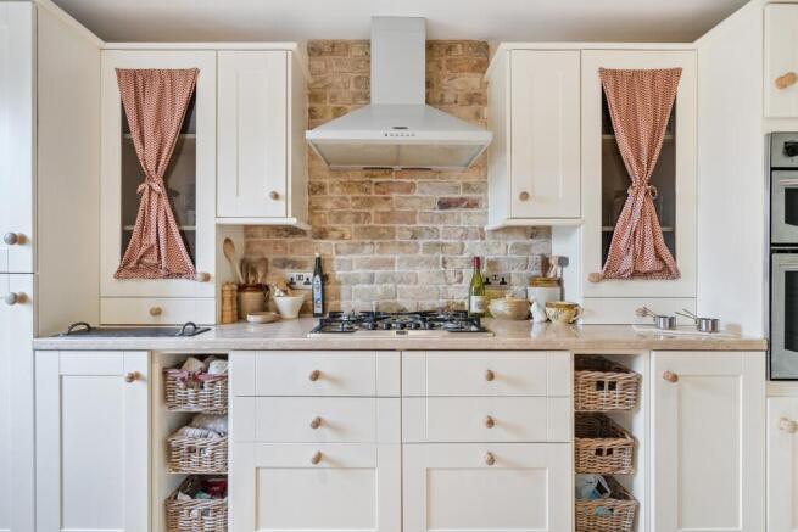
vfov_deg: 73.8
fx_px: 355
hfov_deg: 96.7
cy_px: 266
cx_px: 399
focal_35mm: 16
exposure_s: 1/8
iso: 400
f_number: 5.6
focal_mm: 16
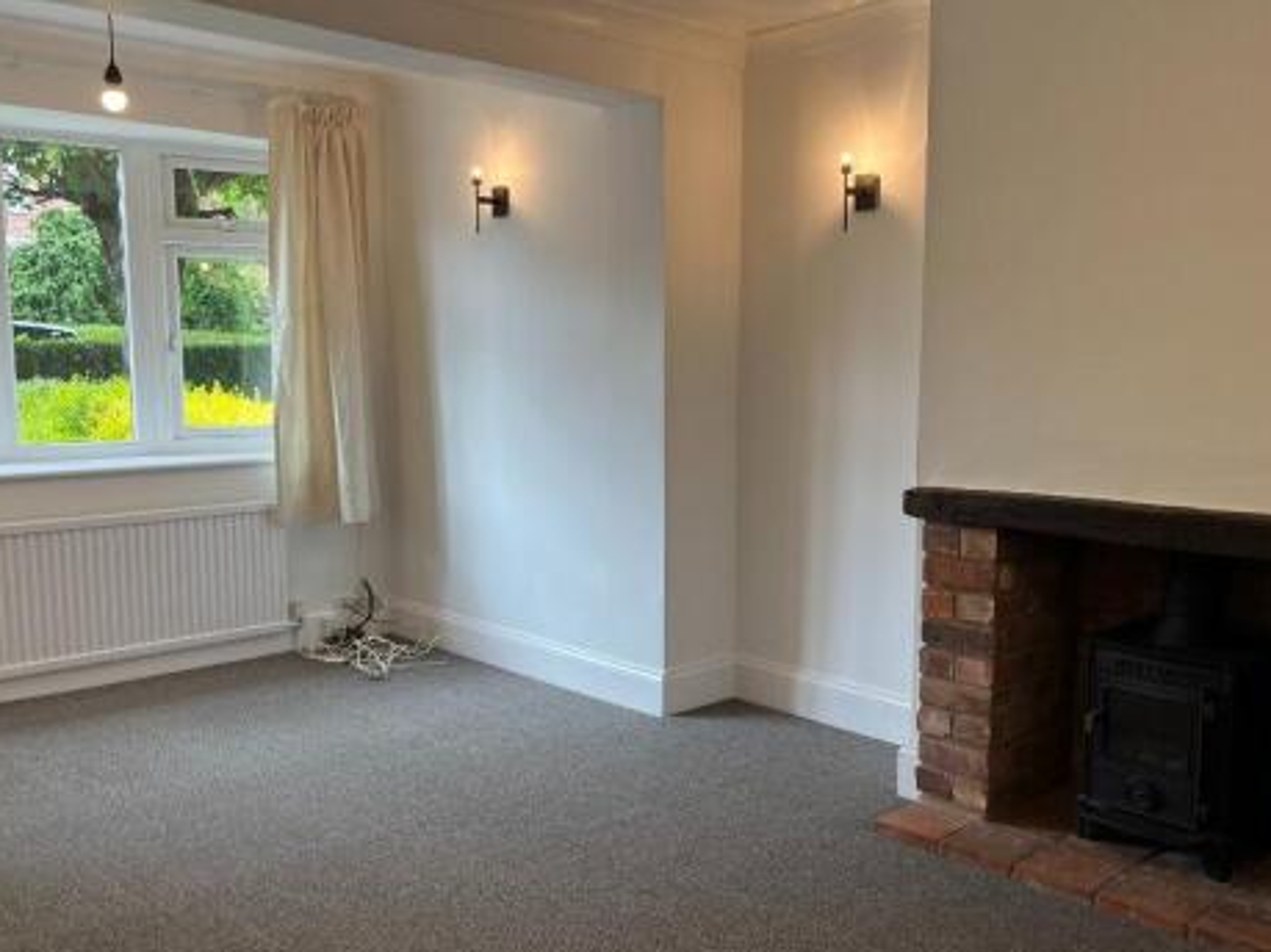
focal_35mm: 33
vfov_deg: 42.9
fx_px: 1211
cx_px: 644
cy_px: 513
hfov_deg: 55.4
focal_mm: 5.1
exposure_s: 1/100
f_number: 1.6
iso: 50
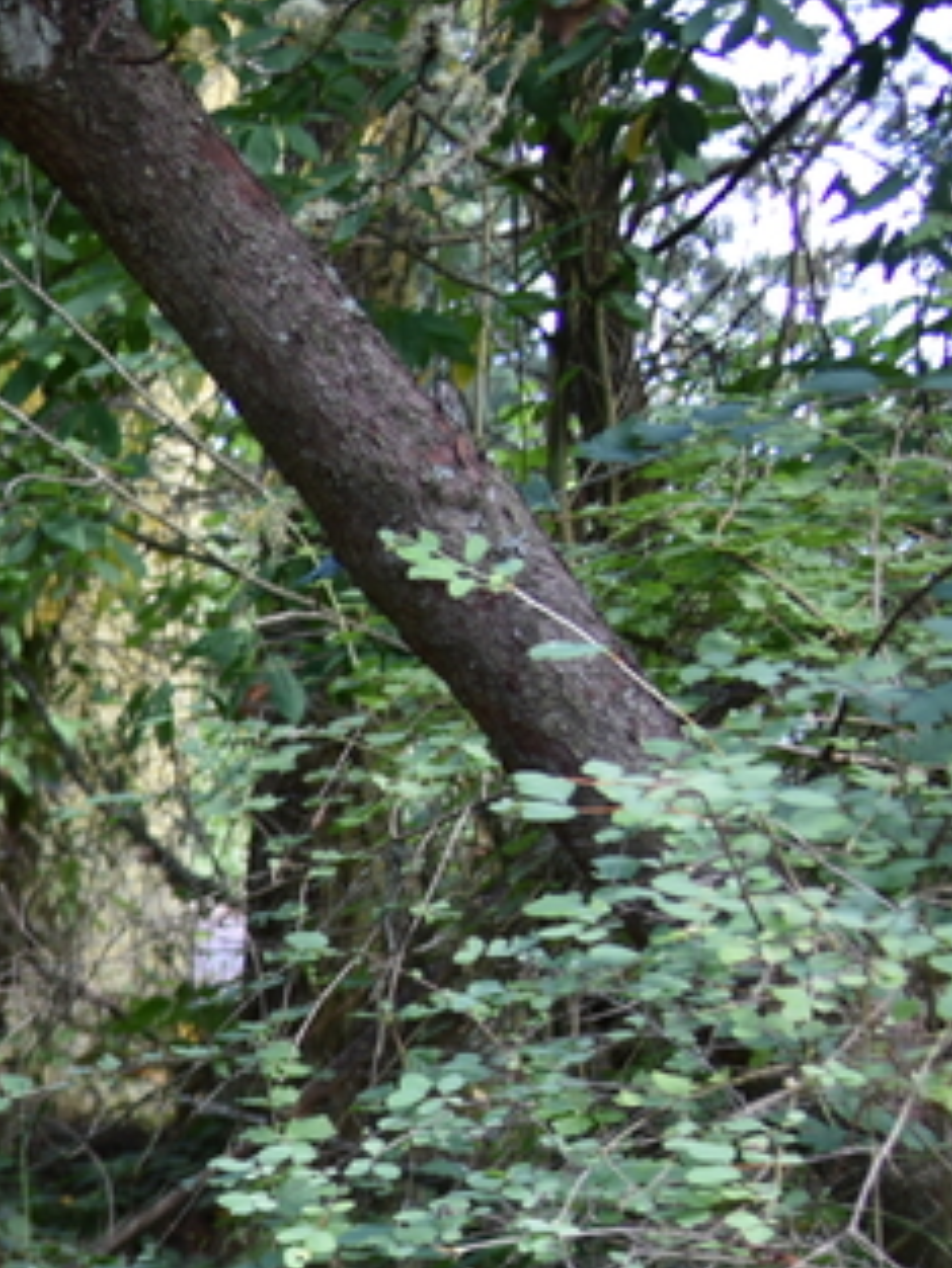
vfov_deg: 16.7
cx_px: -1454
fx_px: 4031
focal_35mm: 110
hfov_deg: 11.0
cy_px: 1714
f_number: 3.5
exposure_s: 1/60
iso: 200
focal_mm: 28
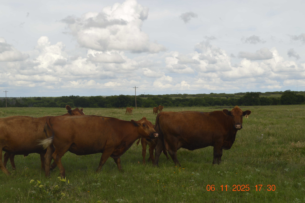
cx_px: 152
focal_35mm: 60
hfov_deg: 33.4
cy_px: 102
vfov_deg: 22.6
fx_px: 508
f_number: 9
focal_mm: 40
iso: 100
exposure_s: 1/200
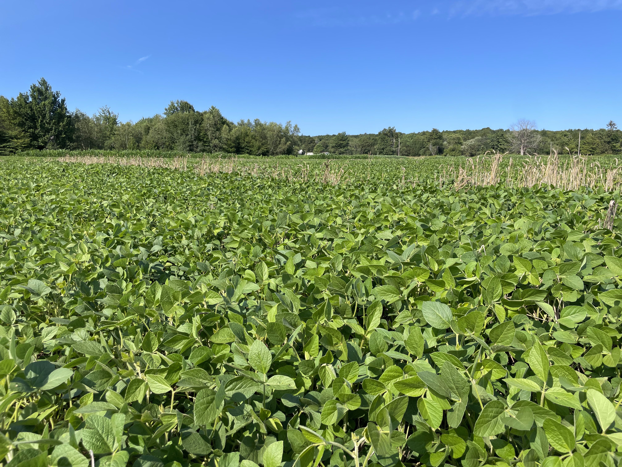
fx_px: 467
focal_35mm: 26
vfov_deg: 53.1
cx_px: 311
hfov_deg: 67.3
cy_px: 234
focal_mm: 4.2
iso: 32
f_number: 1.6
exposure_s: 1/2304
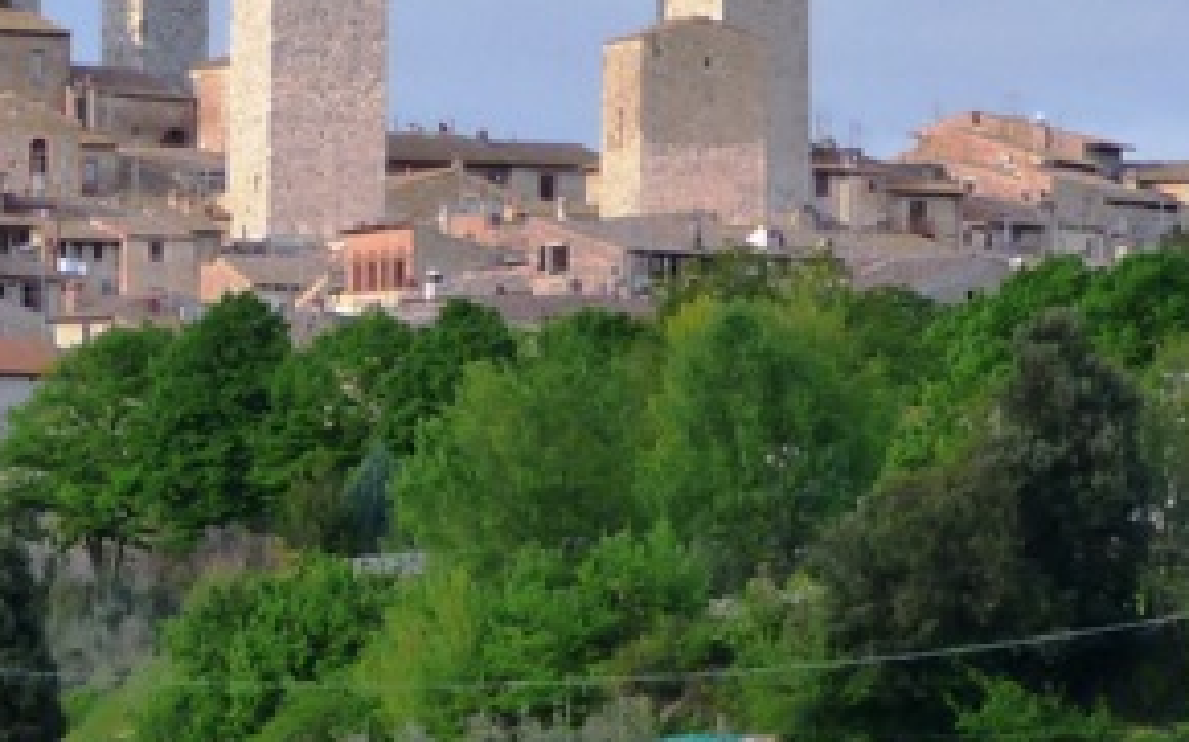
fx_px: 11629
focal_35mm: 359
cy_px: 143
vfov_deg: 3.7
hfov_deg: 5.8
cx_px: -308
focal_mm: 16.3
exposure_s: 1/200
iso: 160
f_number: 4.7
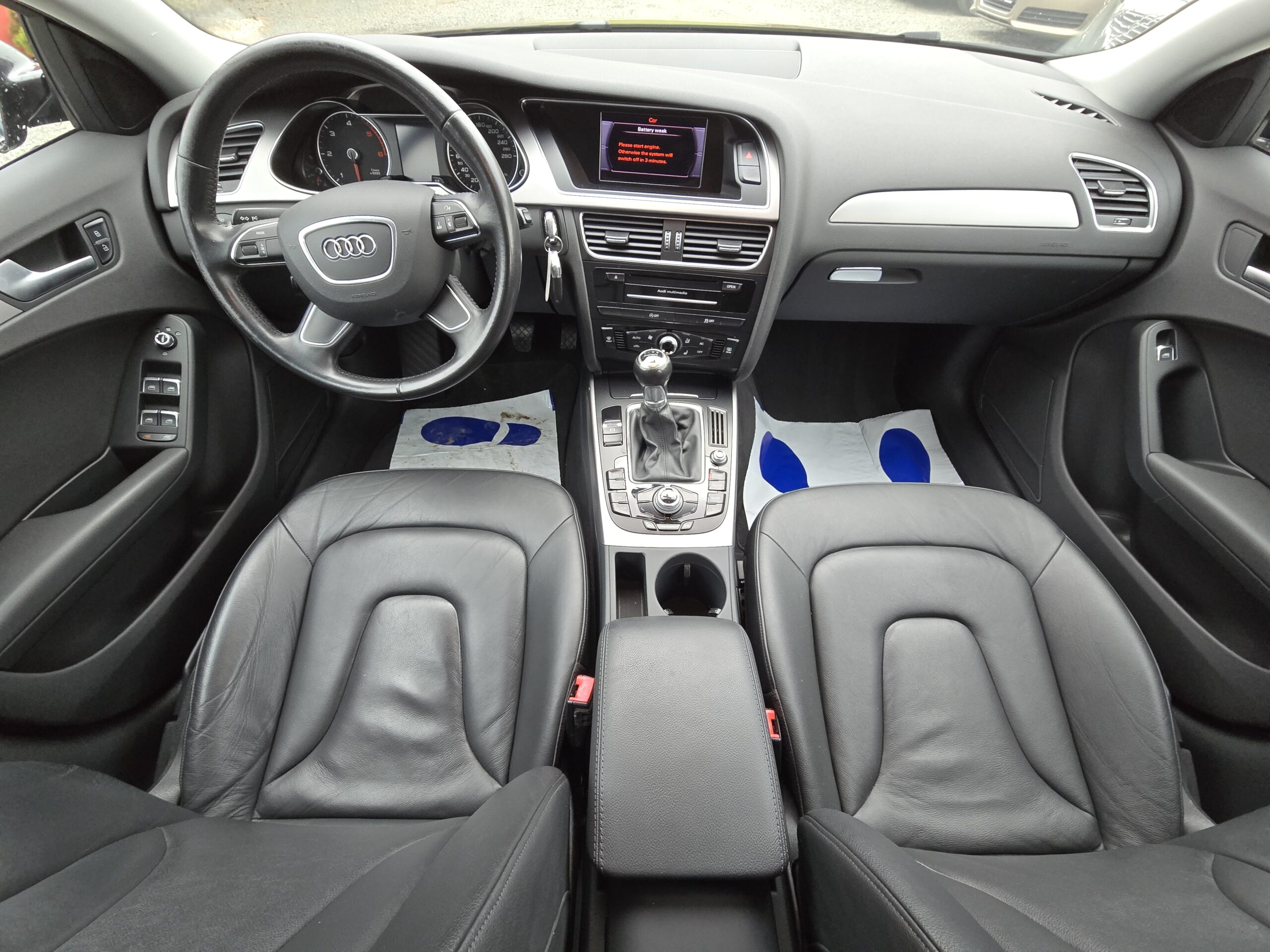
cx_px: 635
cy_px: 476
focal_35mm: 13
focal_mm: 2.2
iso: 160
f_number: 2.2
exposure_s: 1/60
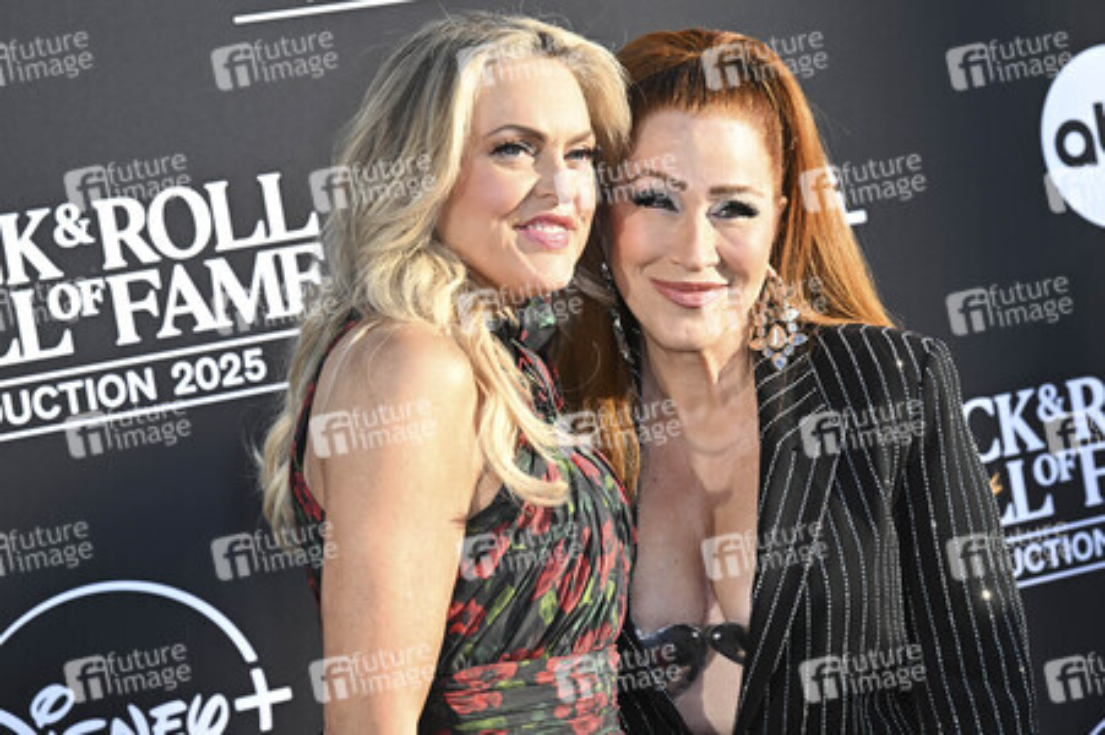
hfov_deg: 20.6
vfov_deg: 13.8
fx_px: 3036
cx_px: 552
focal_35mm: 99
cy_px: 368
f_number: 8
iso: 250
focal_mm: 99
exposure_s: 1/320
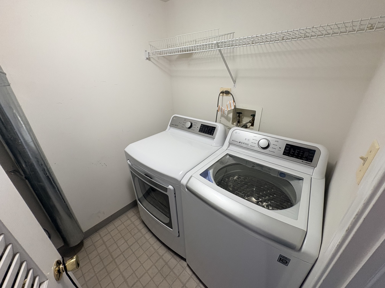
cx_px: 192
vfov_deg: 85.7
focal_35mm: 14
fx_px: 156
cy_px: 144
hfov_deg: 102.1
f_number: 2.2
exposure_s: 1/62
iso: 250
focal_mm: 2.22
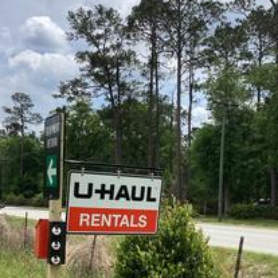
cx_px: 113
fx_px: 482
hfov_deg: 32.1
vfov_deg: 31.6
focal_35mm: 53
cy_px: 210
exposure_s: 1/1508
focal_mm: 3.3
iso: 25
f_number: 2.4
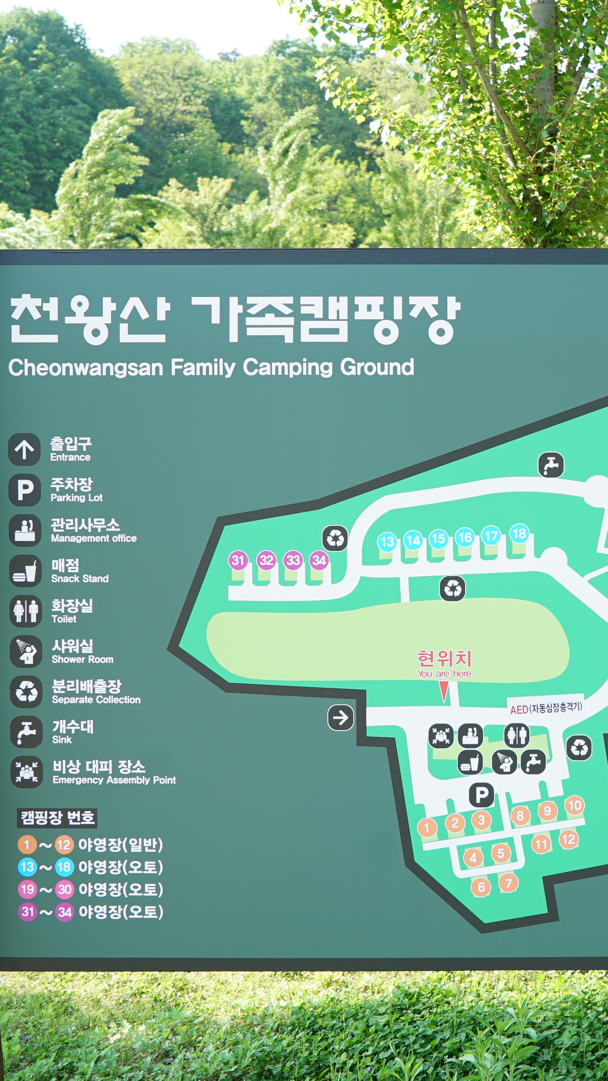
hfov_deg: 30.5
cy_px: 542
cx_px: 472
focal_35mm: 38
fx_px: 1089
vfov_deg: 52.8
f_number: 4
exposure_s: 1/160
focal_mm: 24
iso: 100
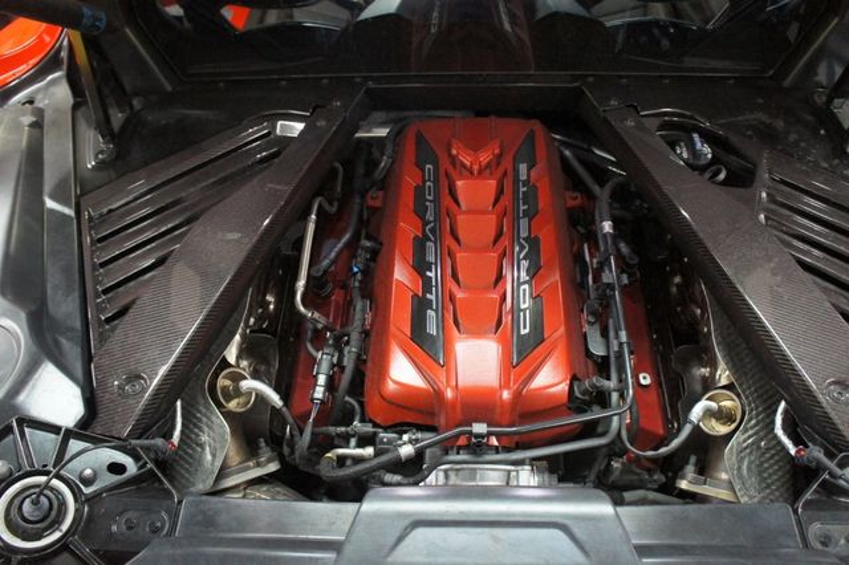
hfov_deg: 67.4
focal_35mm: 27
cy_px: 282
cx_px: 424
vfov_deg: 47.9
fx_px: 636
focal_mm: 18
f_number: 4.5
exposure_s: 1/40
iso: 3200
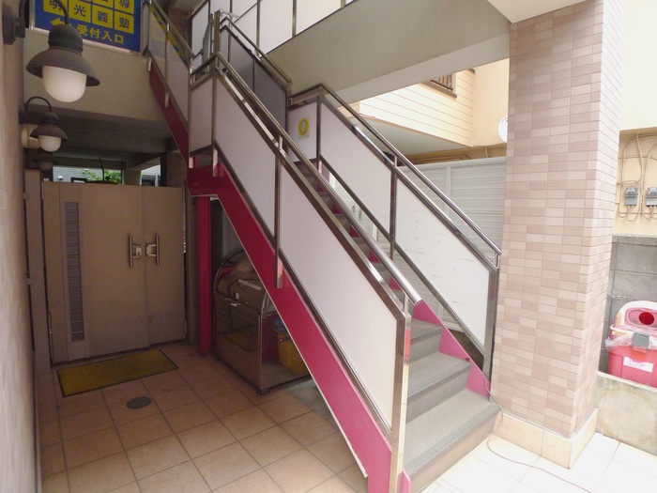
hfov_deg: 71.6
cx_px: 328
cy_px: 246
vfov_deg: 56.8
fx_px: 456
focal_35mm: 24
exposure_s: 1/320
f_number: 2.8
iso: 400
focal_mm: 5.1
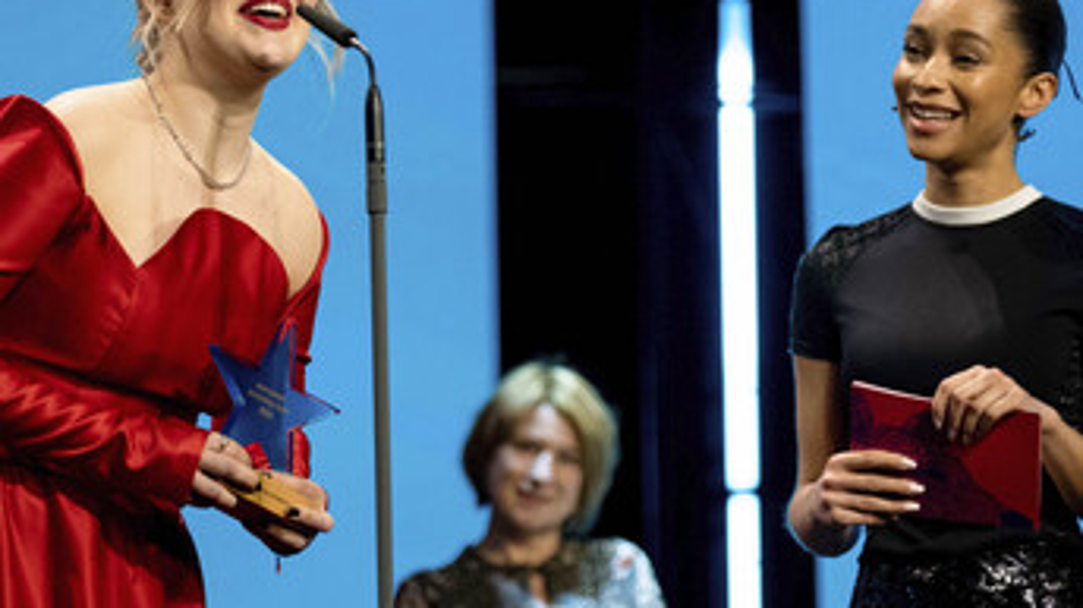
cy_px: 277
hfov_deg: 8.8
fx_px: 7060
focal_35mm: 246
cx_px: 483
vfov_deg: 4.9
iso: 2500
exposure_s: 1/340
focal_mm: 119.2
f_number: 2.8
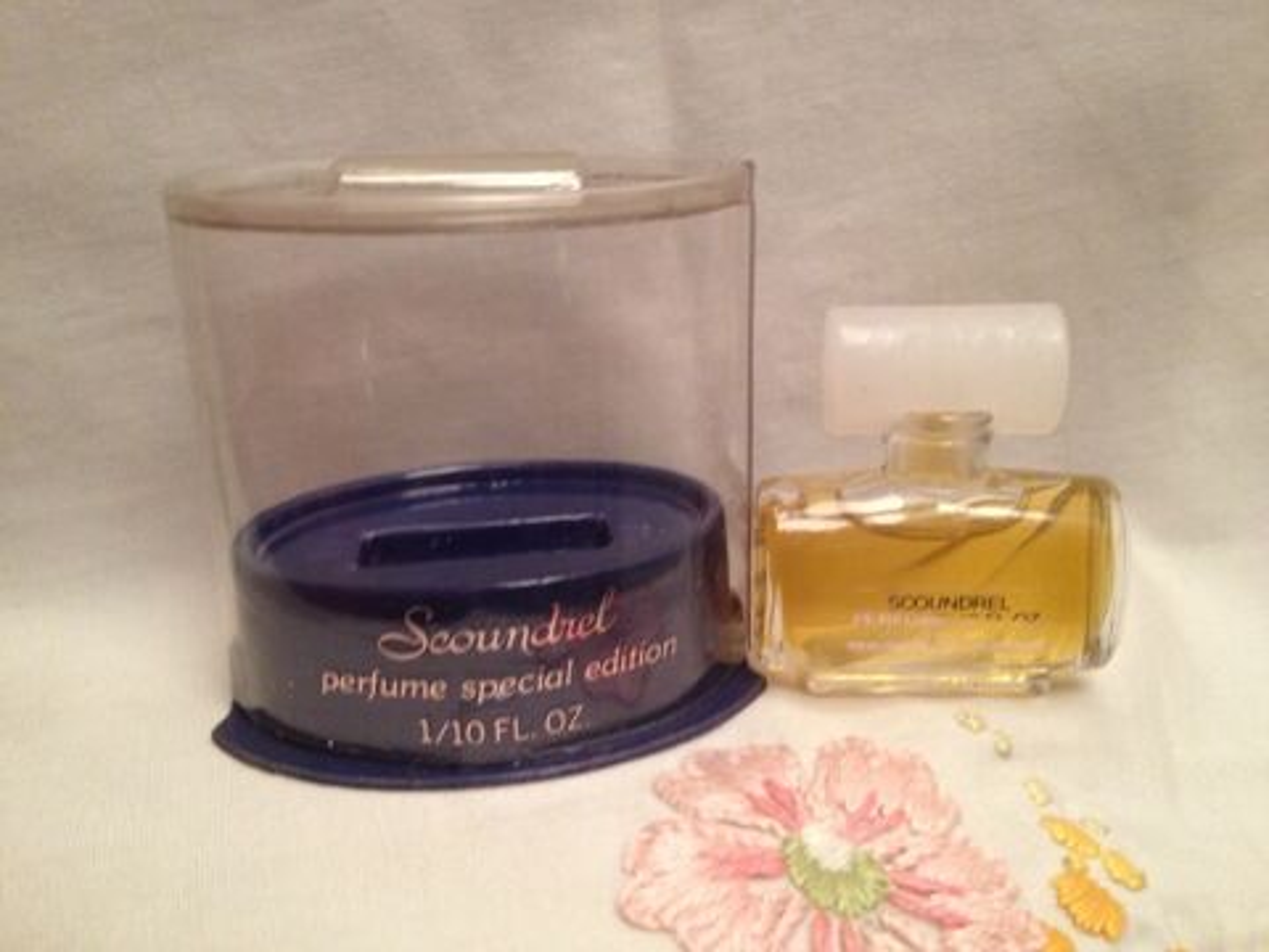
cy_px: 476
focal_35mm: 35
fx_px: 1283
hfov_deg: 52.6
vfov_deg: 40.7
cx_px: 634
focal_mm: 4.28
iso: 200
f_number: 2.4
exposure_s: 1/20
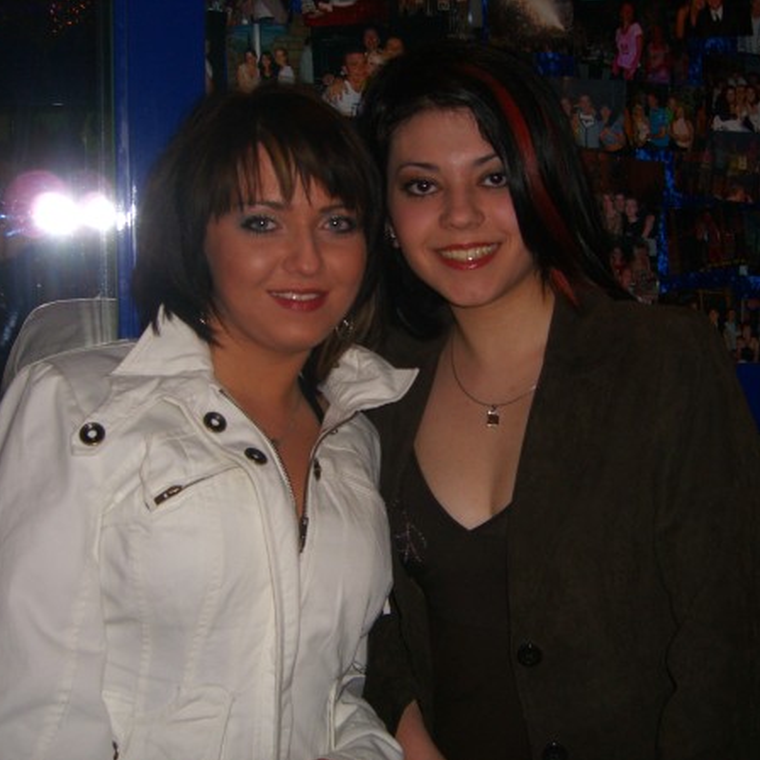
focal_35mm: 45
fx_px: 1118
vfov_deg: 37.6
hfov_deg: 37.5
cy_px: 380
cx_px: 404
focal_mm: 7.9
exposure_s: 1/60
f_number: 2.8
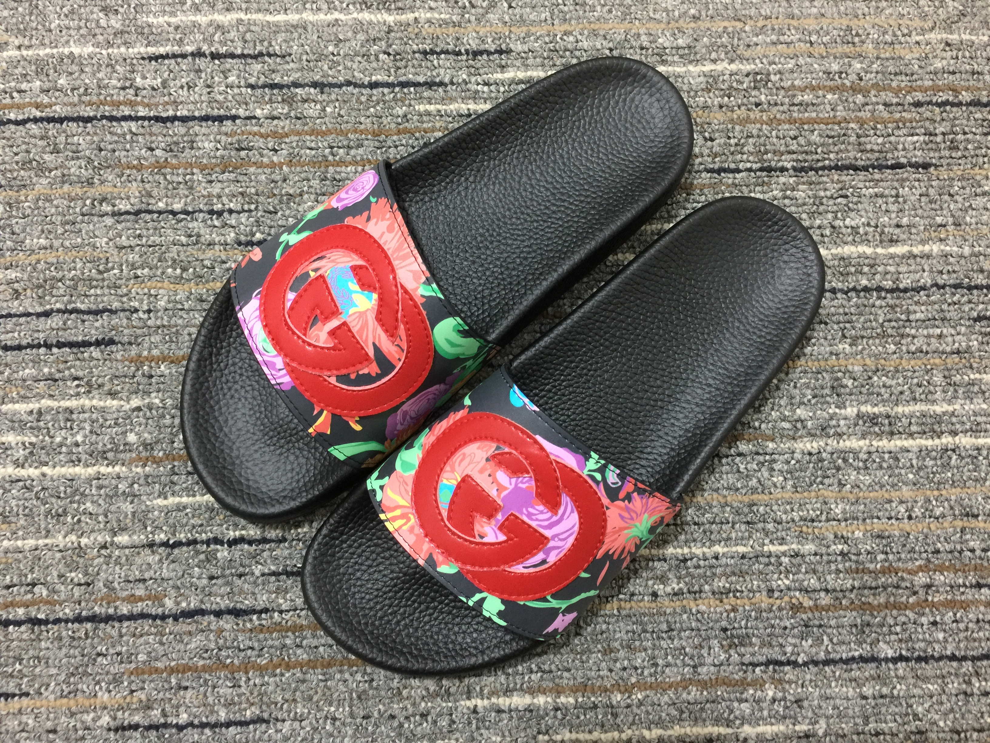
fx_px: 829
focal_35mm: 29
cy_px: 372
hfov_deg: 61.7
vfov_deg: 48.2
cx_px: 495
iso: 125
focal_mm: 4.15
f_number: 2.2
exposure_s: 1/17
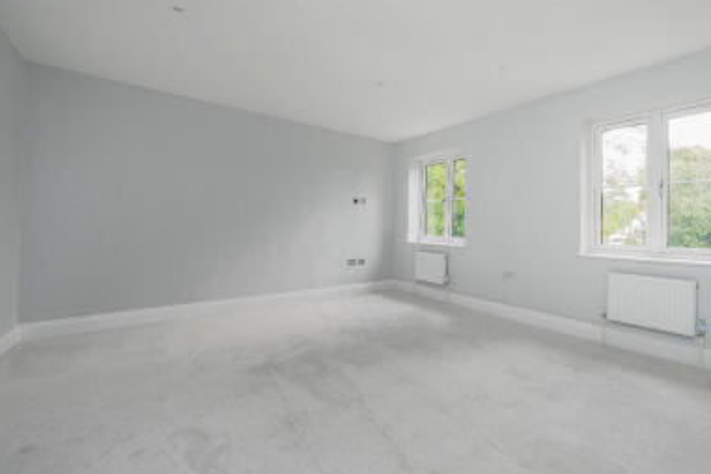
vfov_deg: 77.3
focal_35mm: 15
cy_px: 227
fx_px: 296
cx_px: 439
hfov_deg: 98.6
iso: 320
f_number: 9
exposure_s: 1/25
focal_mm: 12
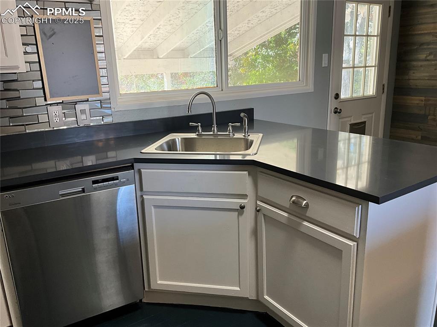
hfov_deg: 61.7
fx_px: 366
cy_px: 164
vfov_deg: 48.2
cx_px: 218
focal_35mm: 29
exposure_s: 1/60
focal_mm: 3
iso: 40
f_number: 1.8
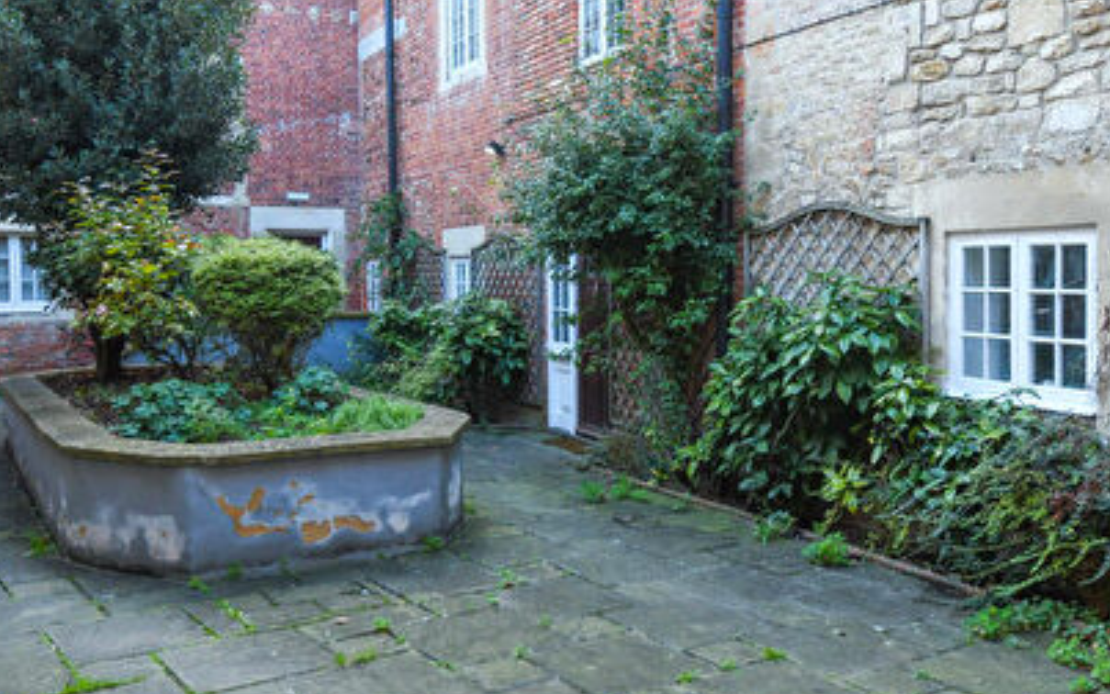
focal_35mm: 39
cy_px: 321
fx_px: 1180
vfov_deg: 32.8
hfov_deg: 50.4
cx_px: 554
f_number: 6.3
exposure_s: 1/320
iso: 800
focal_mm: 22
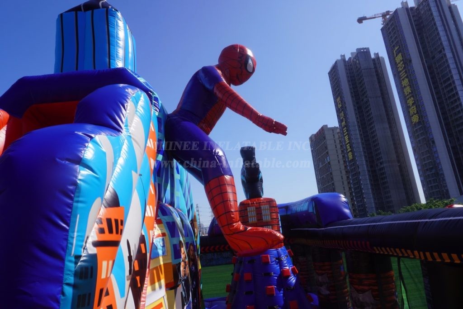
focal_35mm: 24
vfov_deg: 53.1
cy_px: 154
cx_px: 232
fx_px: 309
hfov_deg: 73.7
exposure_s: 1/200
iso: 100
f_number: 10
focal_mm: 16
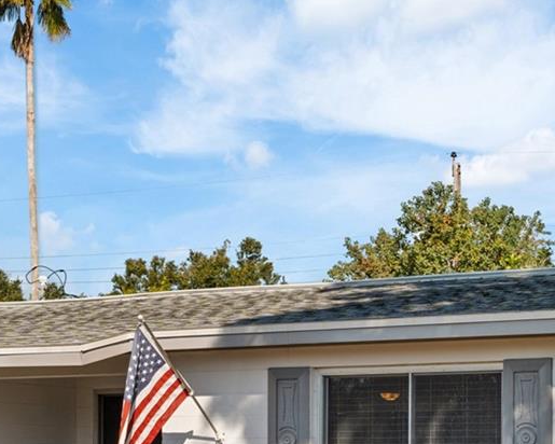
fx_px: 1675
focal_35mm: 102
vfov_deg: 14.7
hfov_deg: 18.7
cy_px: 487
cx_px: 434
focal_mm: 35
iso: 250
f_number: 9
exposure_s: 1/160
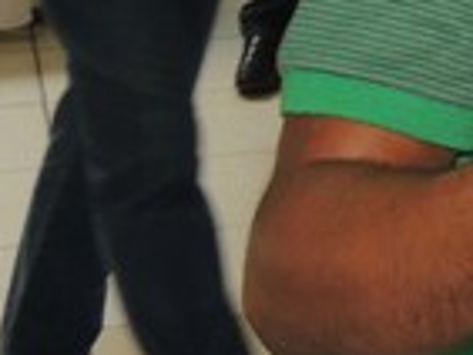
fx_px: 3104
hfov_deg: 7.9
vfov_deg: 6.3
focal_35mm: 227
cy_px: -452
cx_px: 1228
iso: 200
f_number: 3.3
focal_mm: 7.1
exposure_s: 1/30
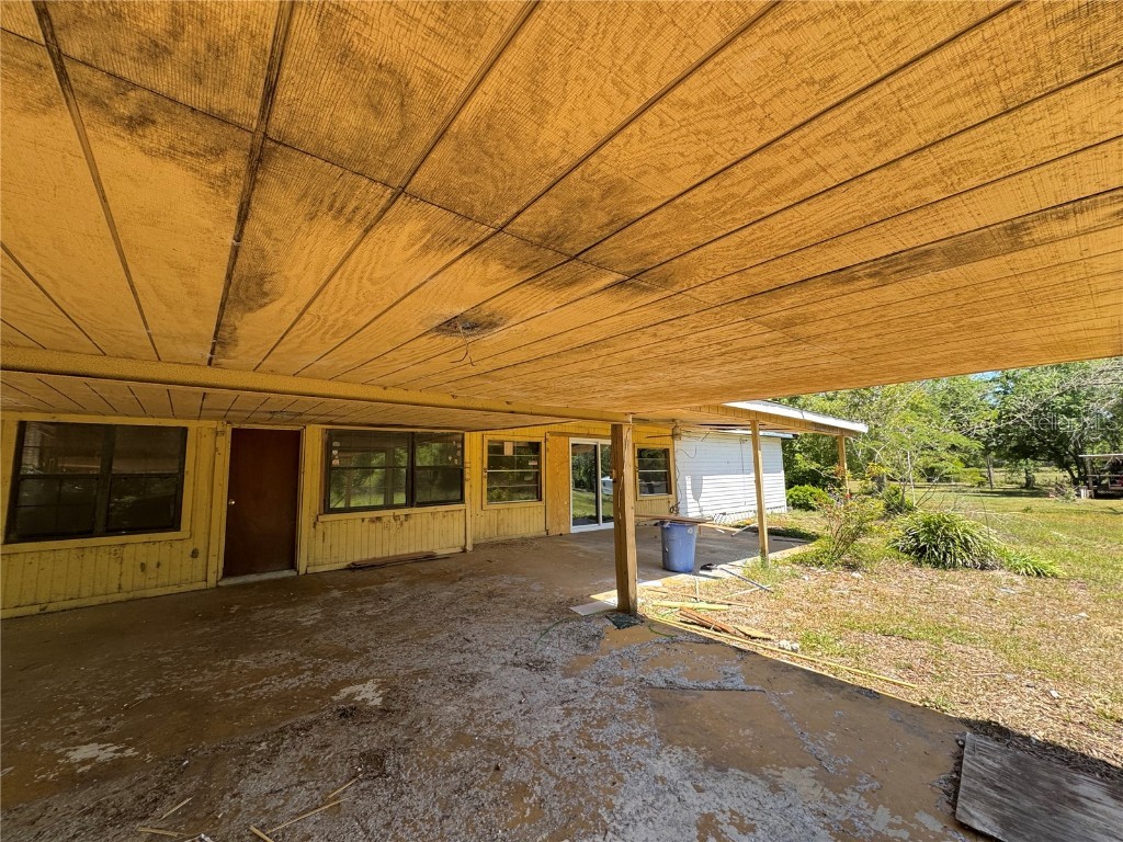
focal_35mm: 14
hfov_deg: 102.1
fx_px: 454
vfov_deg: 85.7
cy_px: 421
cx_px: 562
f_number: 2.2
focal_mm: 2.22
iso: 40
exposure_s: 1/274
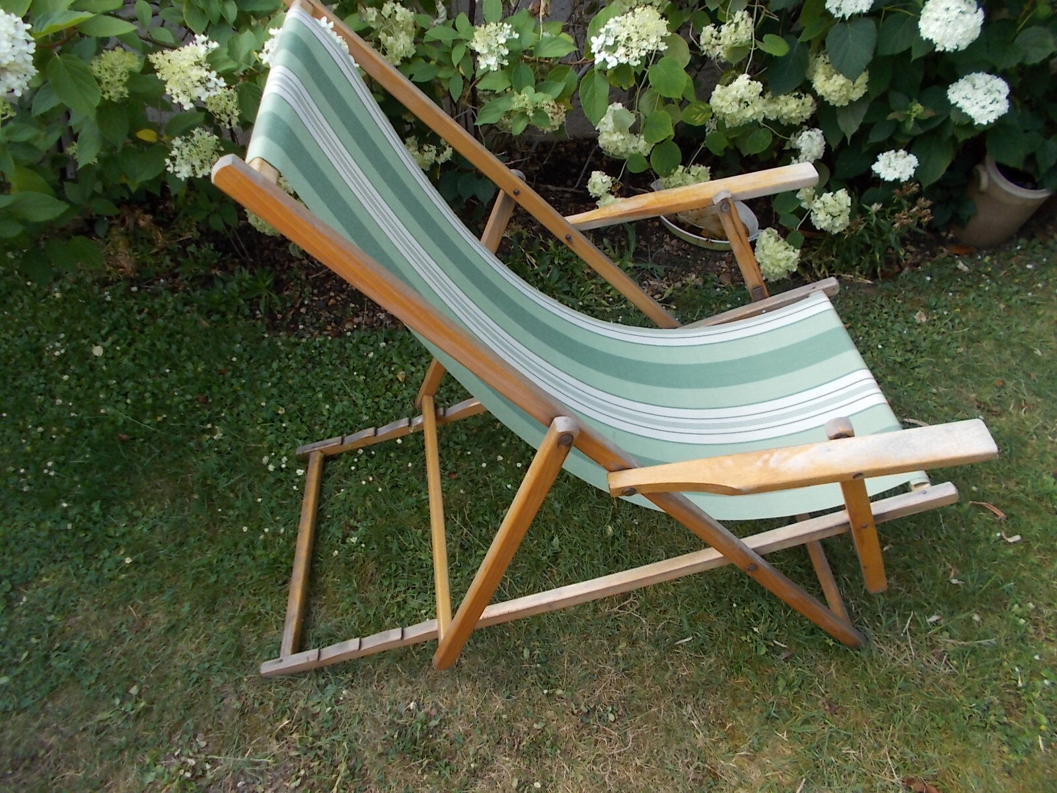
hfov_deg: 67.3
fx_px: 794
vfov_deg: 53.1
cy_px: 396
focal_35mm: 26
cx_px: 528
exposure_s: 1/125
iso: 80
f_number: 3.2
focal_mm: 4.6
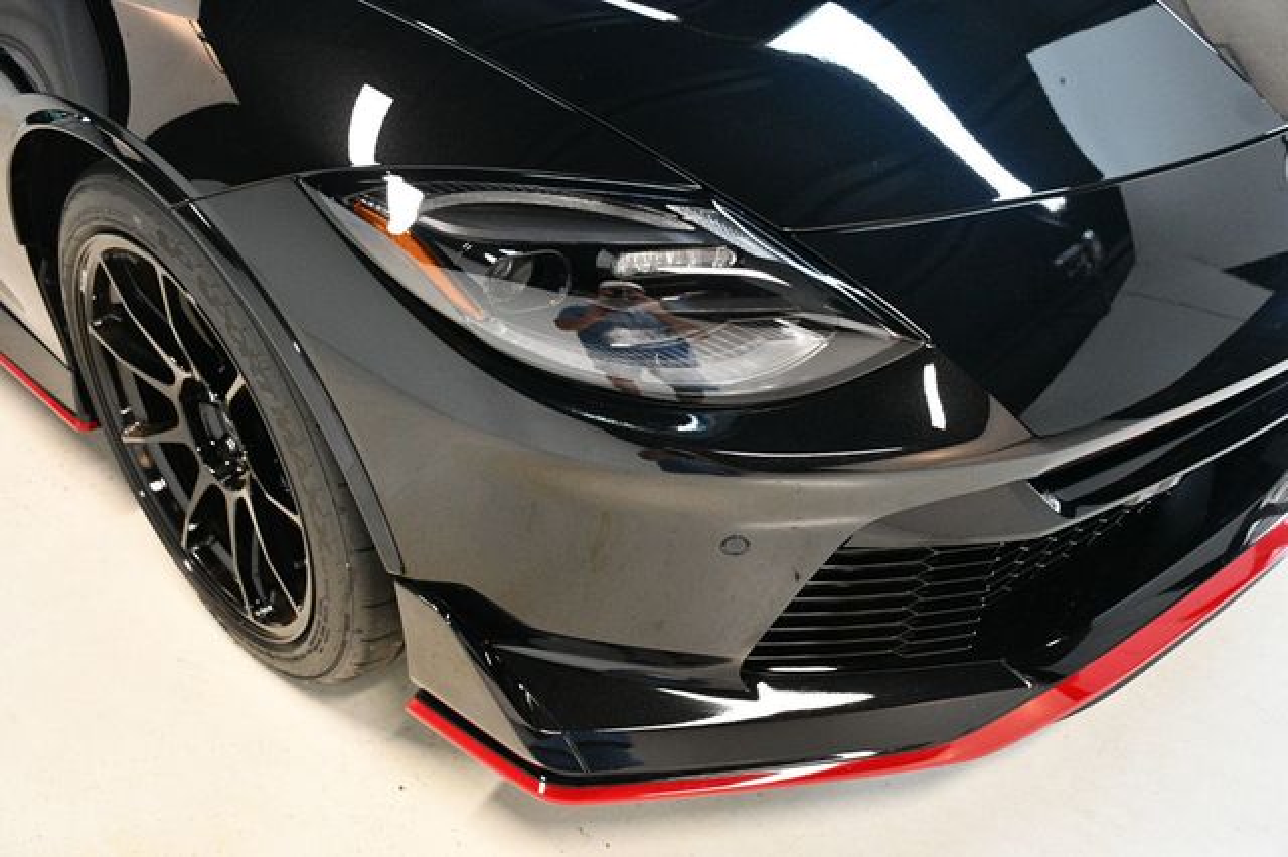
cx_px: 644
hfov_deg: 53.2
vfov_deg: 36.8
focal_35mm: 36
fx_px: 1287
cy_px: 428
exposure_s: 1/125
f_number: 3.8
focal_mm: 24
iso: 3200
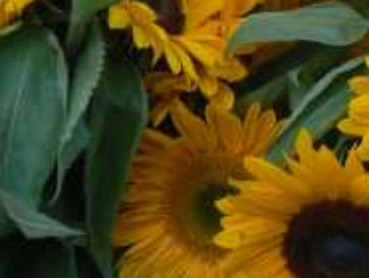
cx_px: 304
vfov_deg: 8.5
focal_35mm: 174
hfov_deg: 11.3
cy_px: 61
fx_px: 1857
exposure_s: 1/100
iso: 80
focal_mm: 6
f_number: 4
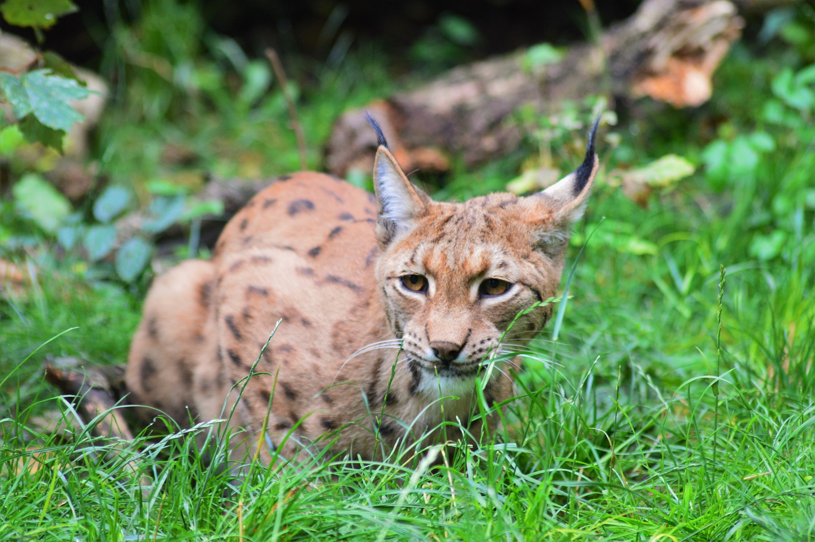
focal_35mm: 225
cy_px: 271
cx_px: 408
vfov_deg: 6.1
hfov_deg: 9.2
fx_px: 5089
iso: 800
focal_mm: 150
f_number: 5
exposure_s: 1/125
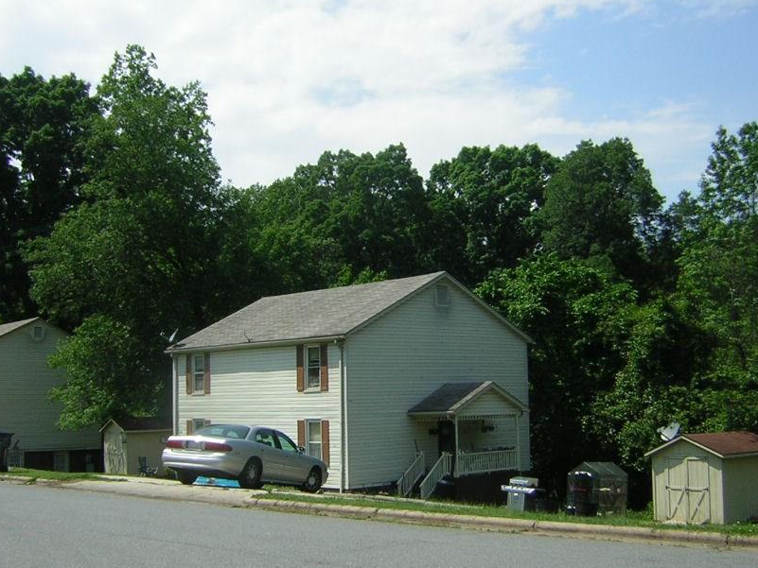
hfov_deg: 41.1
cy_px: 305
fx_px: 1007
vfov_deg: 31.5
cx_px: 431
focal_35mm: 46
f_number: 5.2
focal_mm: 4.7
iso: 50
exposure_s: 1/431
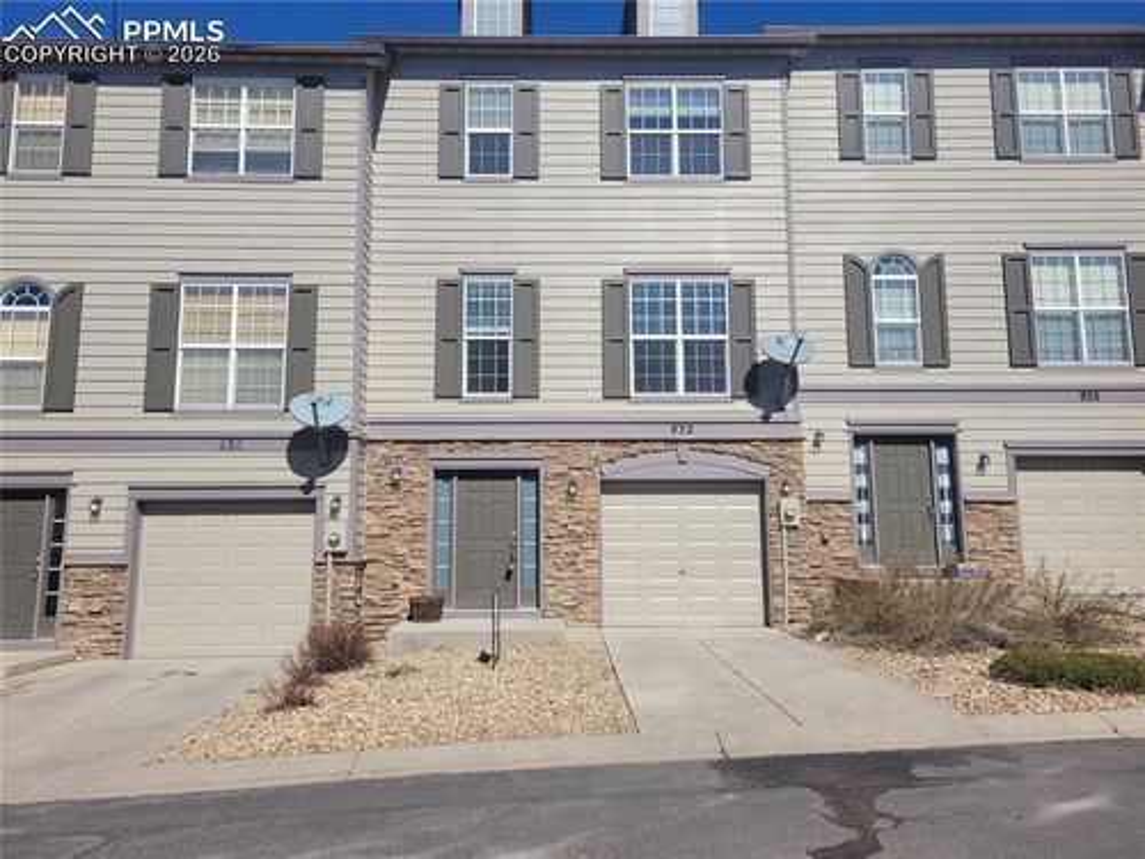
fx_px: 860
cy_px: 430
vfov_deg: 53.1
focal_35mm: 26
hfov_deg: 67.3
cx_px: 572
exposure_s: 1/3727
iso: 40
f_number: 1.8
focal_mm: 5.4
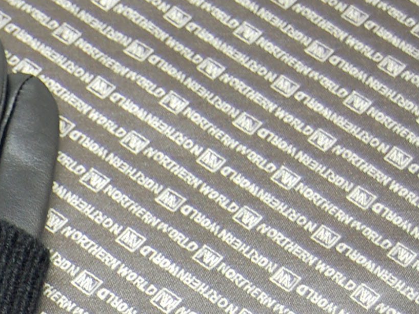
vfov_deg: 10.6
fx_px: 1671
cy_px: 384
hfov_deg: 12.9
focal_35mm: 138
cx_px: -349
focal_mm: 26
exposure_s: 1/50
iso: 400
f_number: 4.2
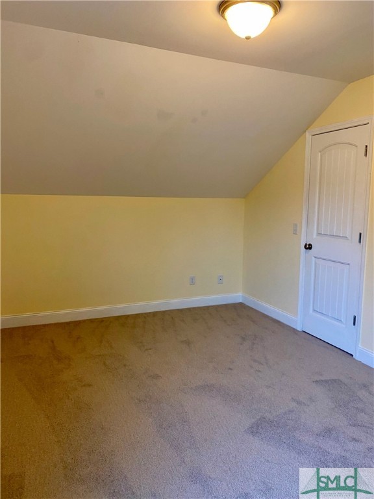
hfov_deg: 53.1
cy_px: 250
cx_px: 187
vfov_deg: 67.3
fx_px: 375
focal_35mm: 26
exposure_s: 1/60
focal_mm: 4.25
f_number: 1.8
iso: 125
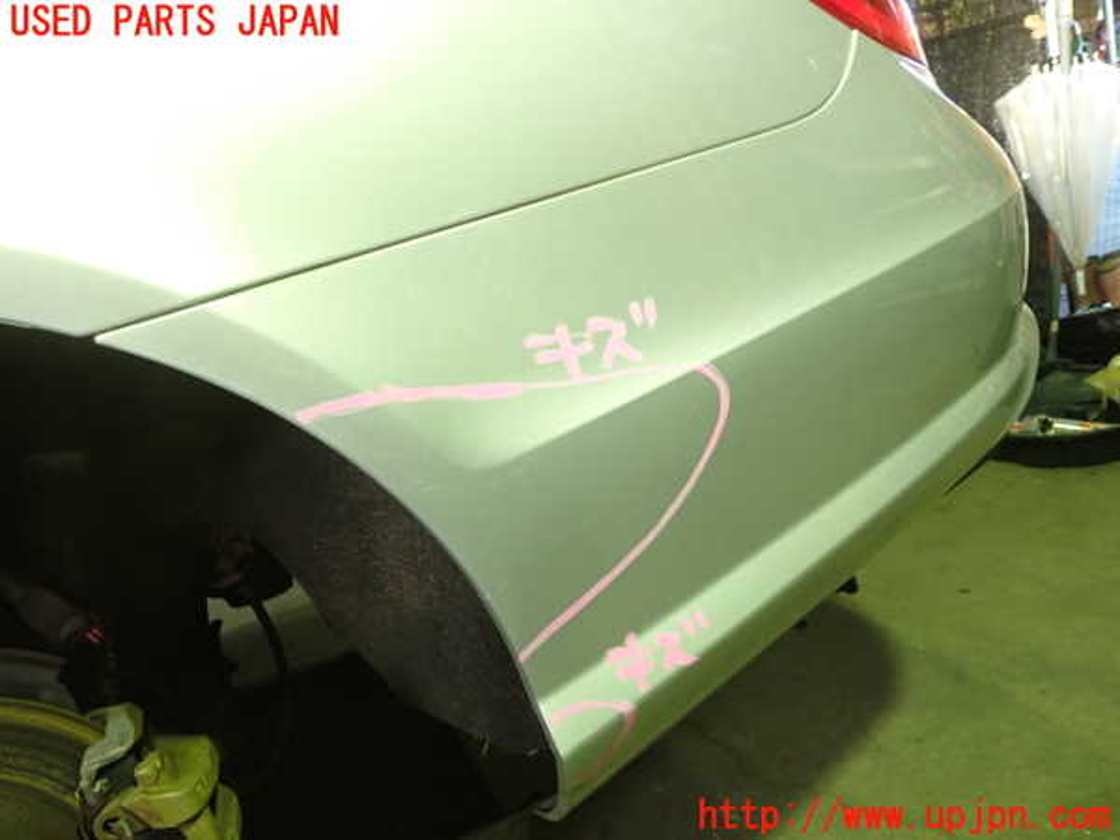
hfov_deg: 60.0
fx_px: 971
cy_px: 420
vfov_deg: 46.8
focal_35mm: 30
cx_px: 560
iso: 320
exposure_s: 1/30
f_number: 2.3
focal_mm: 5.4
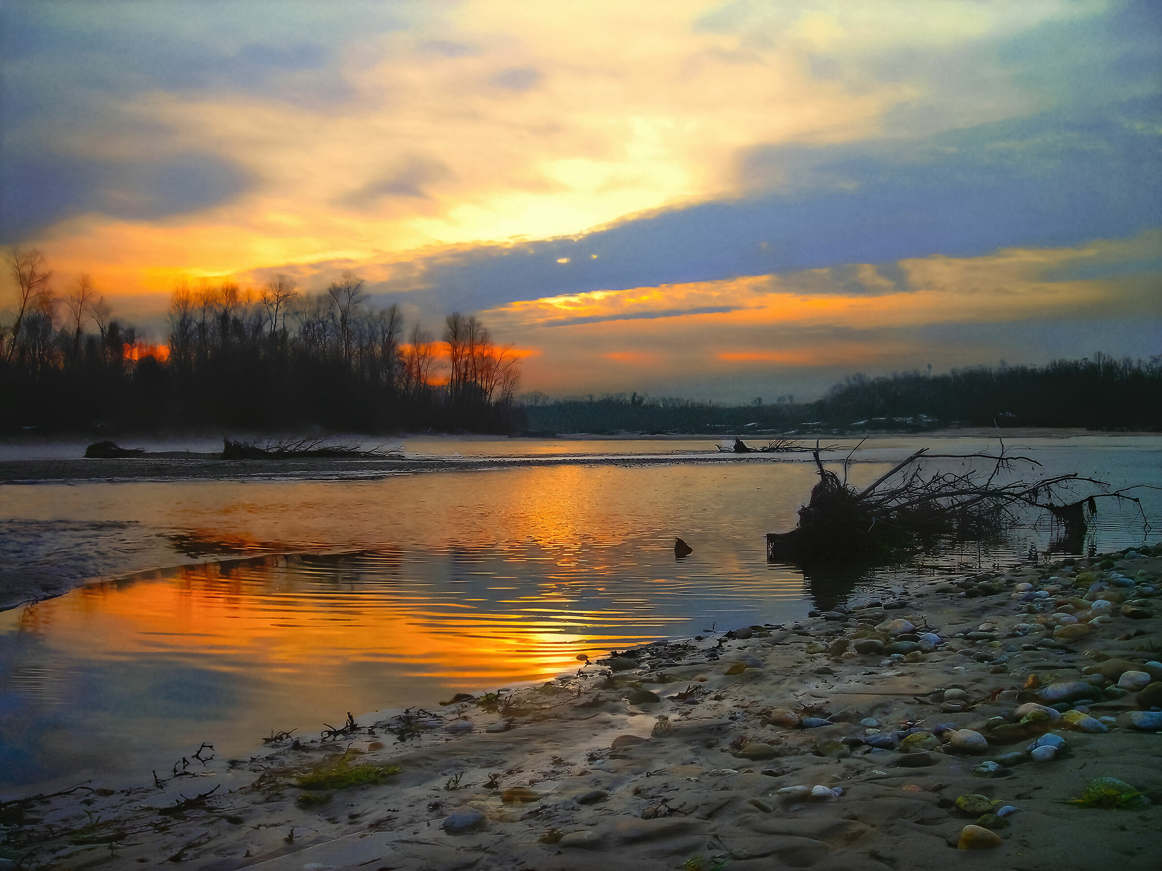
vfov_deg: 37.7
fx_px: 1276
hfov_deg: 49.0
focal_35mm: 38
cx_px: 581
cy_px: 436
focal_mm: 6.3
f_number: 3.2
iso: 50
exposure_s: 1/290
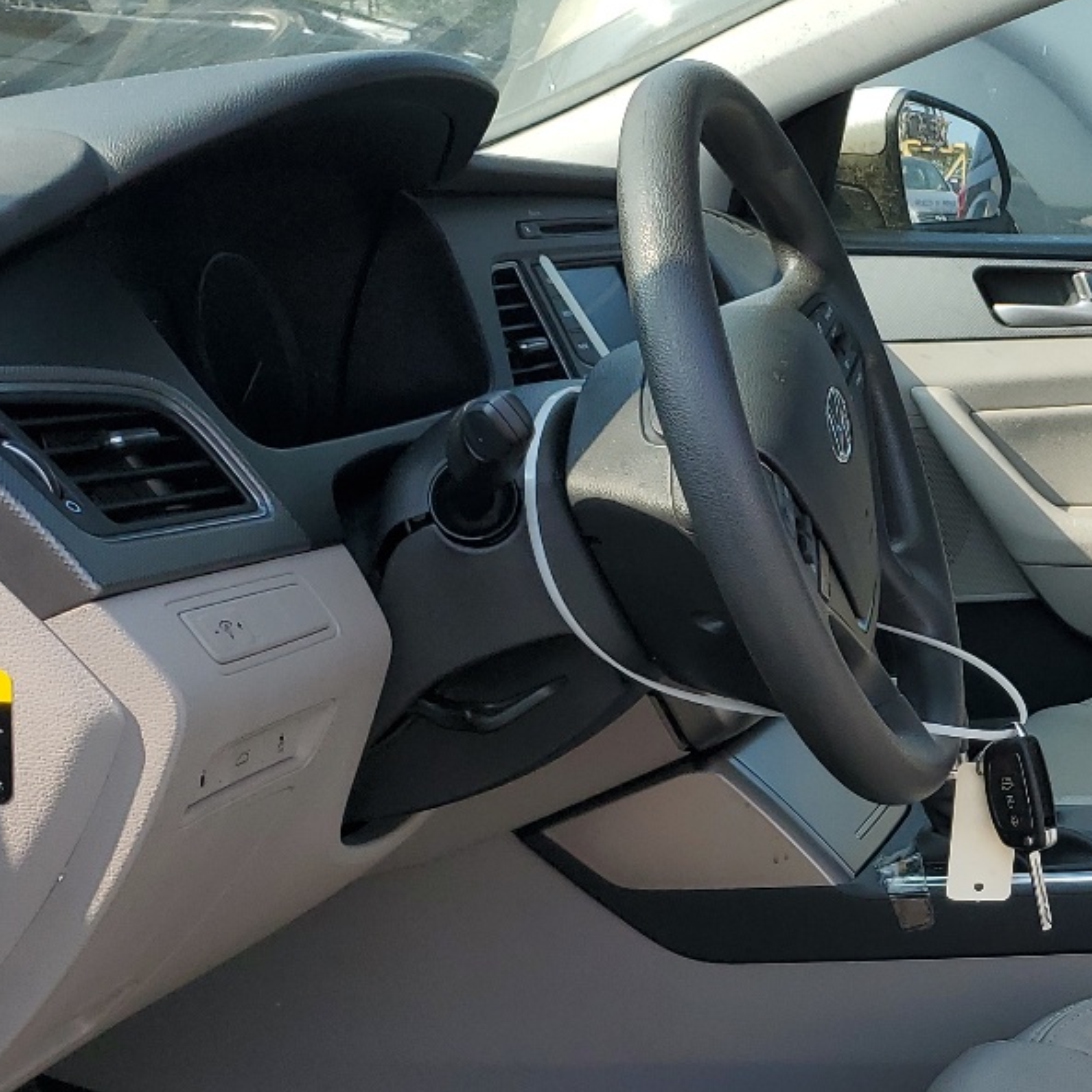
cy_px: 770
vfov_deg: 27.5
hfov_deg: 25.8
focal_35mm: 62
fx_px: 2213
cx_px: 1179
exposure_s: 1/1111
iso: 50
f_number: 1.5
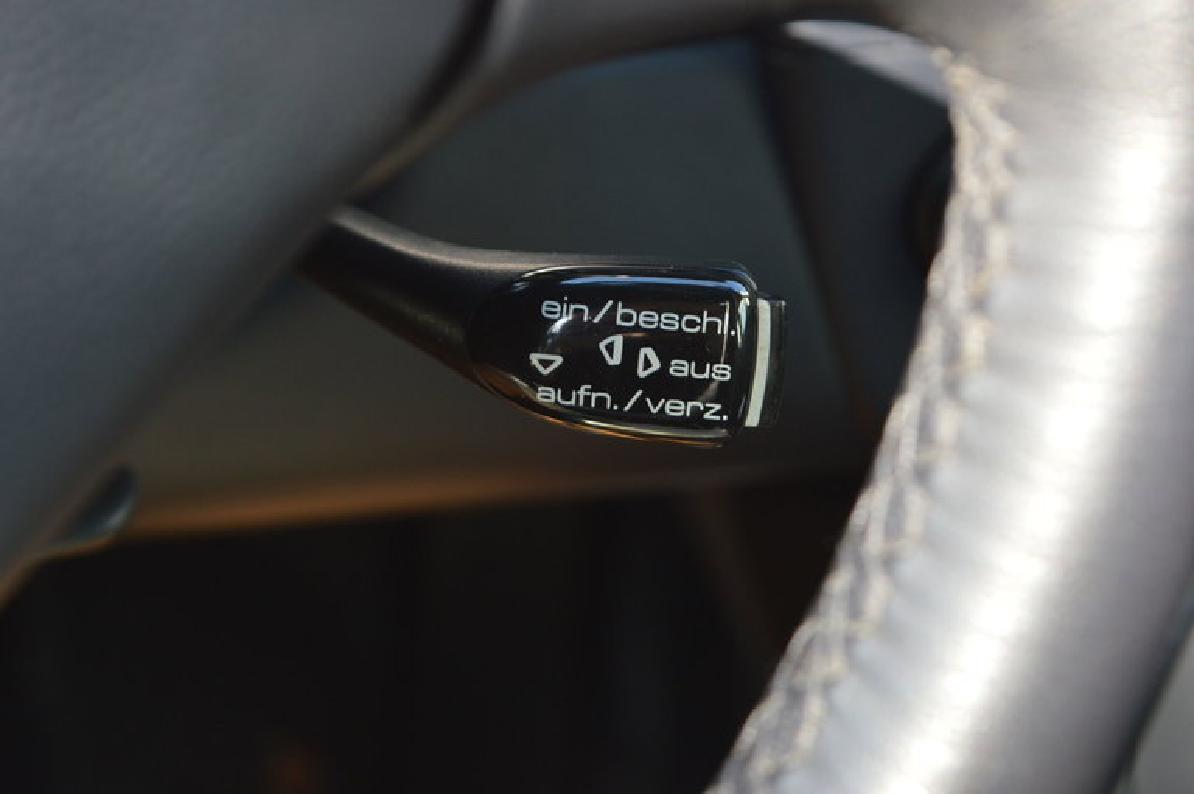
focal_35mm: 82
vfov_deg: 16.5
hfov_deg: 24.6
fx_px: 2734
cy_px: 397
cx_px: 597
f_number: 5.6
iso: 400
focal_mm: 55
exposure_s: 1/100
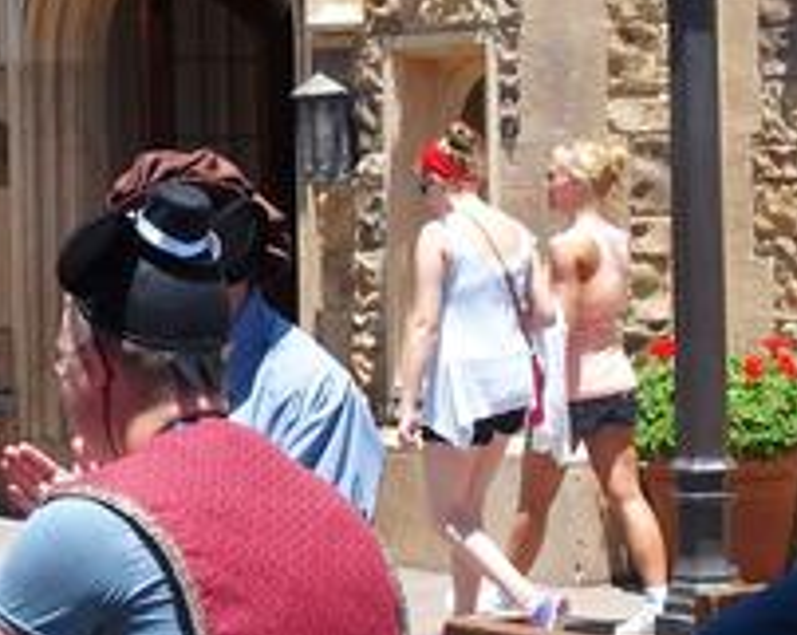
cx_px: 0
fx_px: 3180
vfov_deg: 11.4
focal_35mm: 135
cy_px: 264
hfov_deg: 14.1
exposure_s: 1/640
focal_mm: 13.2
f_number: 3.5
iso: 100
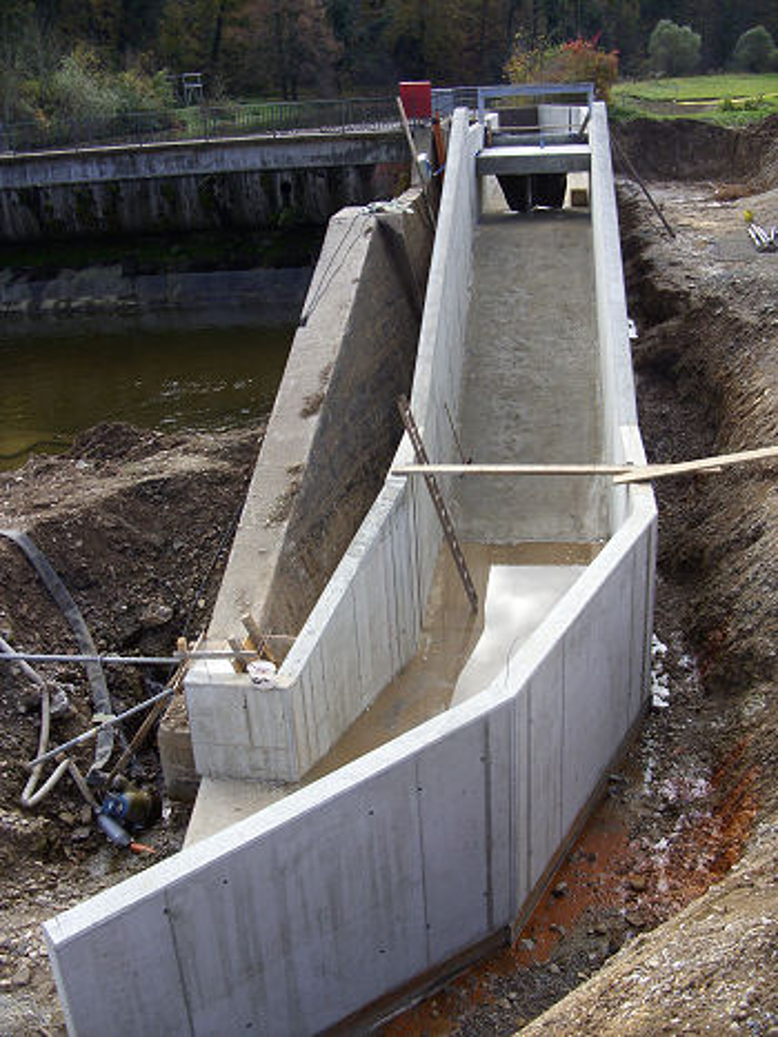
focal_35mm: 38
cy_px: 518
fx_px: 1139
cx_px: 389
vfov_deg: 49.0
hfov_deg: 37.7
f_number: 2.8
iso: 50
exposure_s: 1/369
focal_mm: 6.3
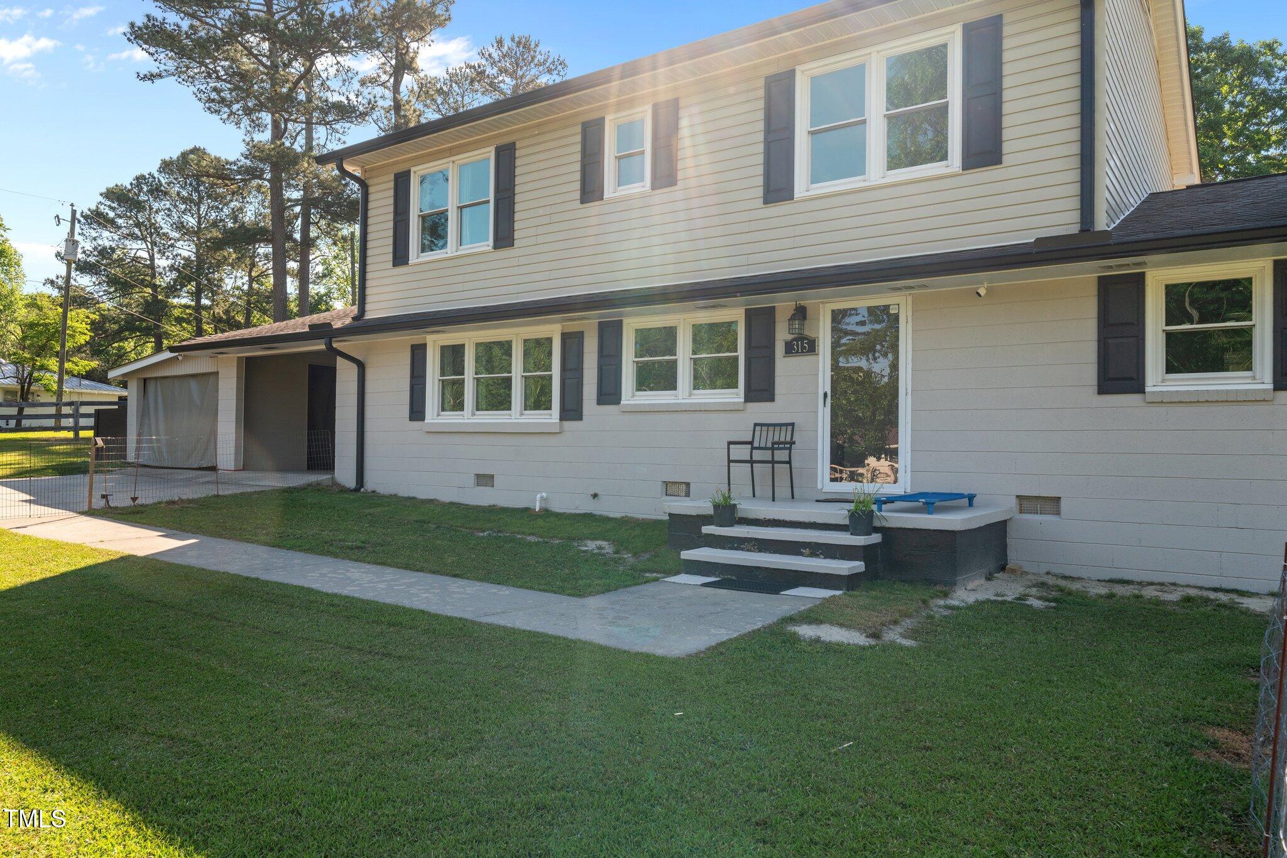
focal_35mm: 24
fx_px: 858
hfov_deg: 73.7
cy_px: 429
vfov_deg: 53.1
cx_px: 644
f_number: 8
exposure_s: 1/250
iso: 400
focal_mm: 24
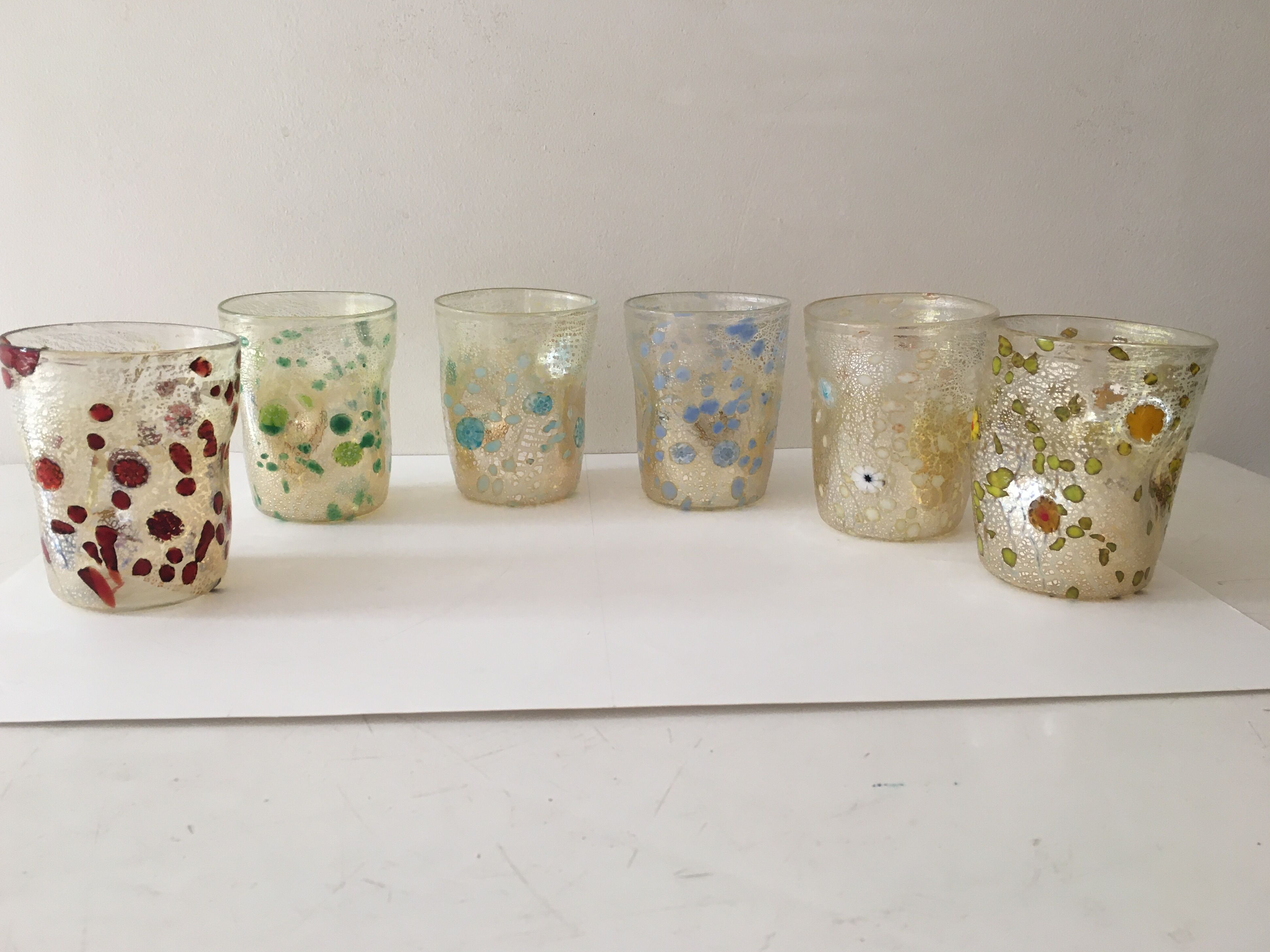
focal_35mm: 30
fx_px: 1101
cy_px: 479
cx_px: 616
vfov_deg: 46.8
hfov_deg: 60.0
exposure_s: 1/33
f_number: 2.2
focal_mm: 4.15
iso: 32
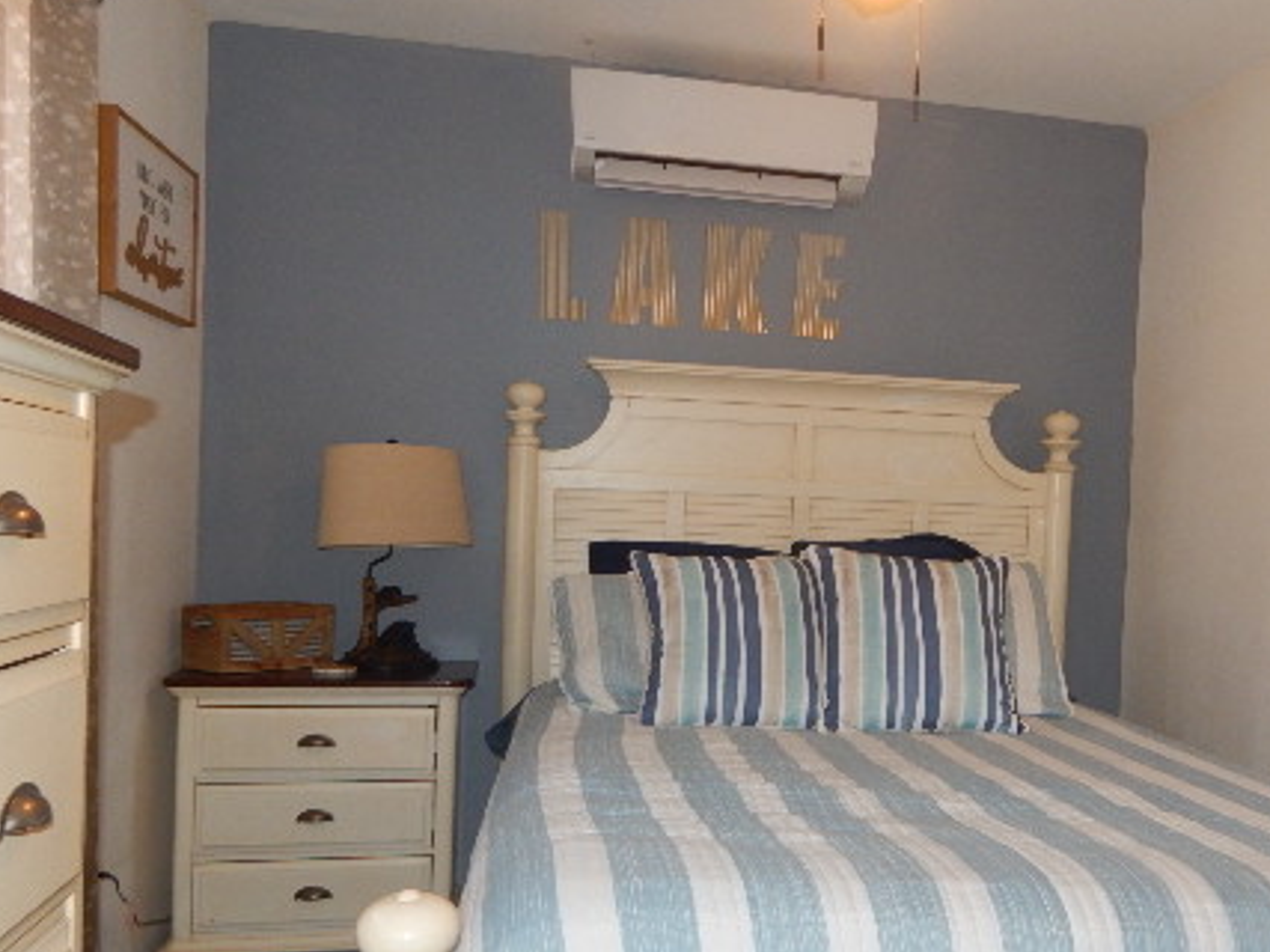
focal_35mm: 33
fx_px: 1210
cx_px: 833
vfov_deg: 42.8
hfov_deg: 54.4
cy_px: 550
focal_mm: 4
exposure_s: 1/30
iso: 200
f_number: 3
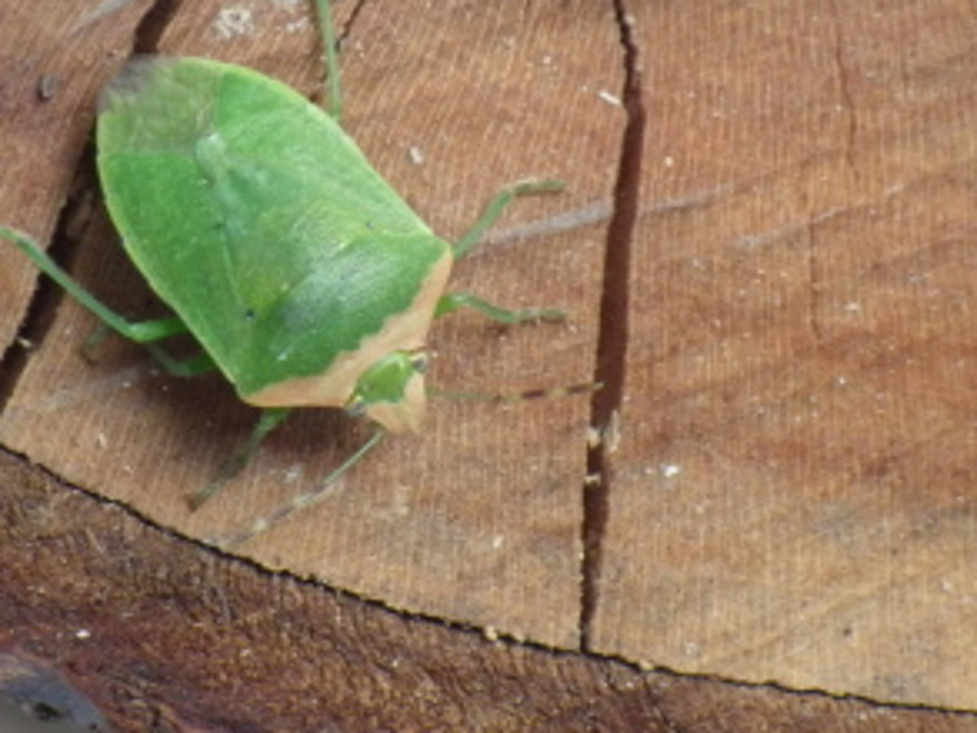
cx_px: 387
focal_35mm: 196
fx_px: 5534
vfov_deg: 7.6
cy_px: 335
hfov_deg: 10.1
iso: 640
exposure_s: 1/100
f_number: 5.2
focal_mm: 20.6
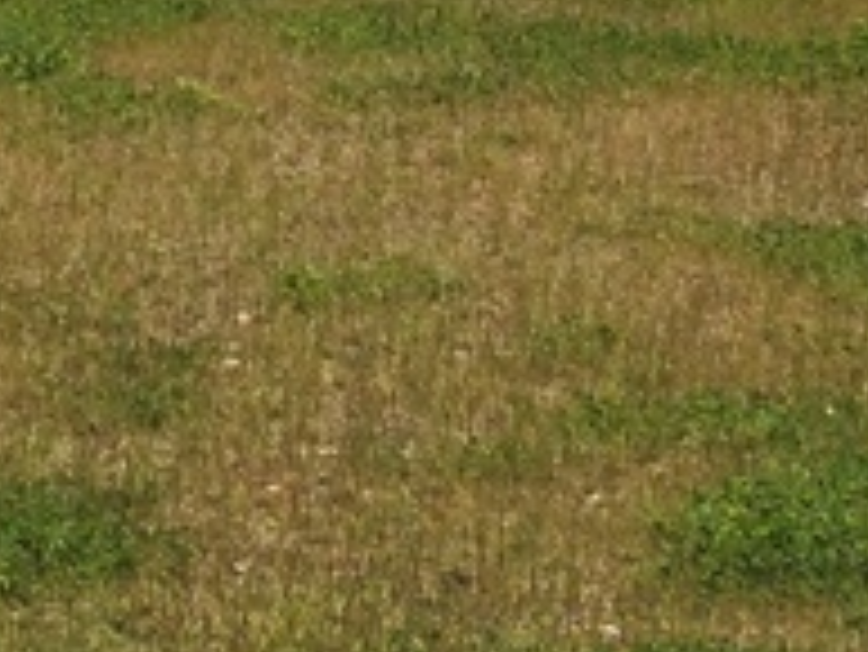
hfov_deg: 12.4
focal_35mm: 154
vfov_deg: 9.0
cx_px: -283
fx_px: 3864
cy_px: -679
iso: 32
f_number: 2.2
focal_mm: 4.15
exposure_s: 1/2564
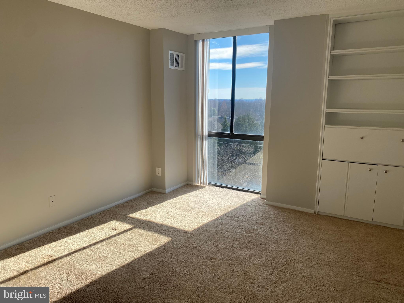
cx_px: 202
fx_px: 303
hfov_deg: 67.3
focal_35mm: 26
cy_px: 152
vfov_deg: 53.1
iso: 32
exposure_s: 1/1193
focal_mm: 4.25
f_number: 1.8
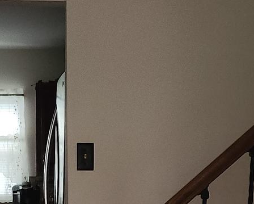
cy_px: 336
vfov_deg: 13.3
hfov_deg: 17.8
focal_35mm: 107
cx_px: 54
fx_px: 805
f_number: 1.8
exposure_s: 1/40
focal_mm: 5
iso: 100
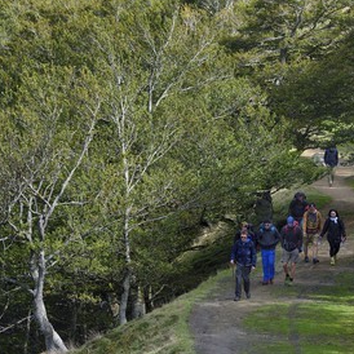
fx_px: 3020
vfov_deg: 6.7
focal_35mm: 261
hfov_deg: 6.7
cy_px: 174
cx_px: 198
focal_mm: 200
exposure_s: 1/250
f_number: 7.1
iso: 200
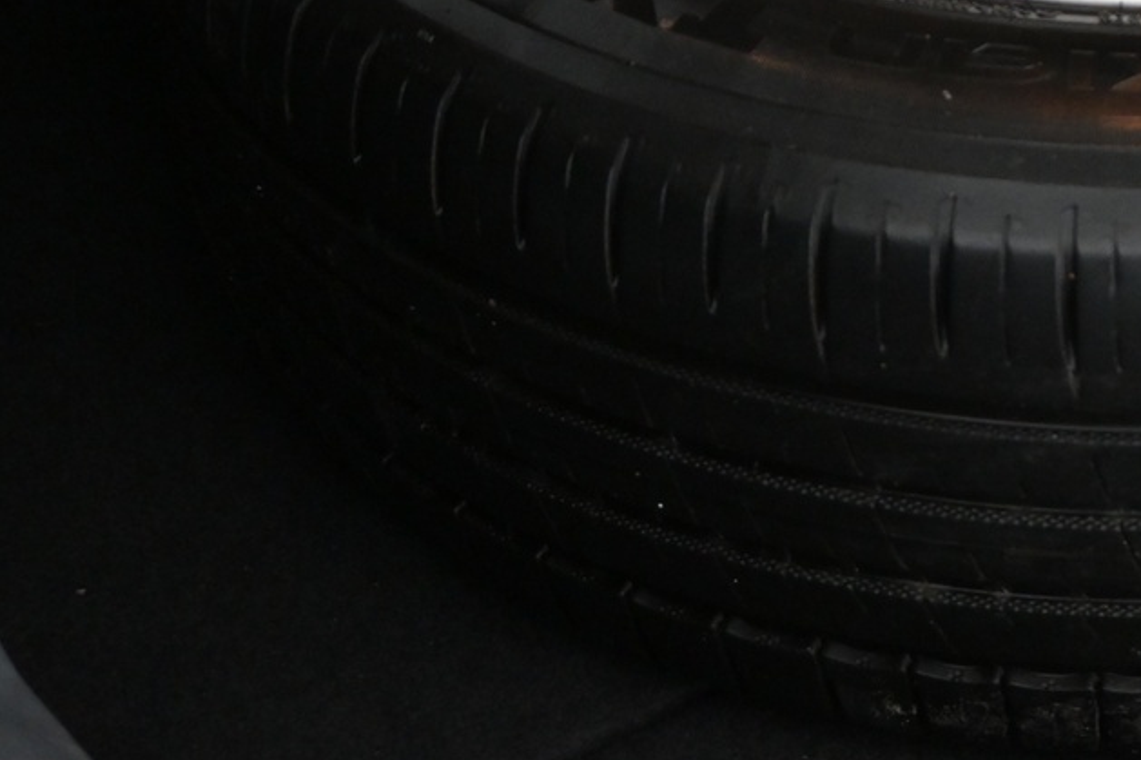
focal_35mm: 85
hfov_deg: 22.8
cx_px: 1179
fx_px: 2693
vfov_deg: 15.6
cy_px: -112
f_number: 4
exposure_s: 1/80
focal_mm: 22
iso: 2500
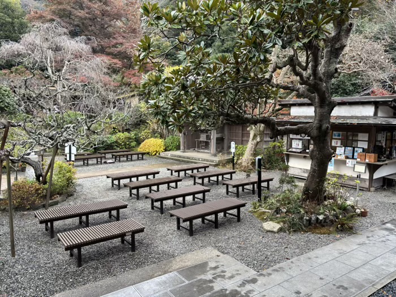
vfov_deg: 53.1
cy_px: 148
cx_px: 198
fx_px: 297
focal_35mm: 26
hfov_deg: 67.3
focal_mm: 5.96
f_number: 1.6
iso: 80
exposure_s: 1/121
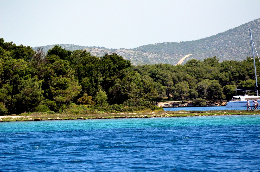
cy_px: 86
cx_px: 130
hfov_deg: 6.3
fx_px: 2378
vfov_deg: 4.1
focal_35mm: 330
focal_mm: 220
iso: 2000
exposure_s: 1/8000
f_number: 5.3
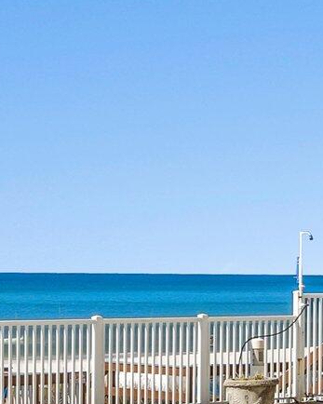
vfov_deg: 14.5
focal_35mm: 133
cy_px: 275
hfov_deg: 11.3
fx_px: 1590
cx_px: 432
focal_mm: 20
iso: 100
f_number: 9
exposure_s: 1/200
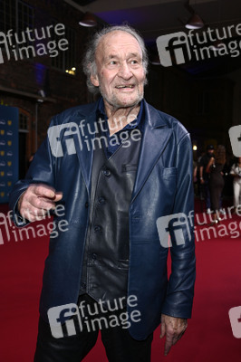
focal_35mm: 44
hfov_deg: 30.5
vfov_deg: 44.5
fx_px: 443
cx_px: 120
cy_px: 181
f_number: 5.6
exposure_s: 1/200
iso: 800
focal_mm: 44
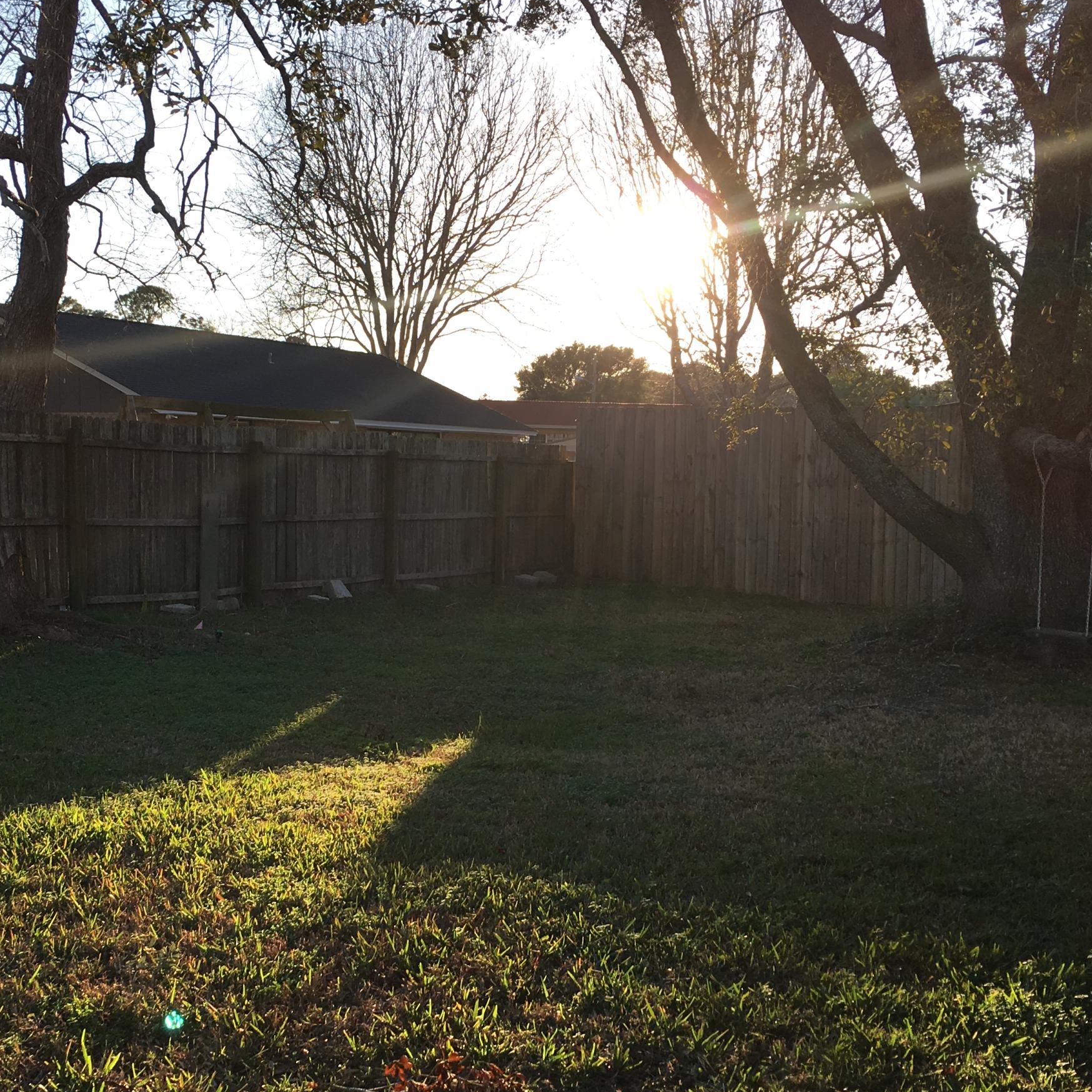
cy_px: 629
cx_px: 432
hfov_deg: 38.2
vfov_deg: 38.3
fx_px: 1570
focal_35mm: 44
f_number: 2.2
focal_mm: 4.15
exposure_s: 1/496
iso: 25
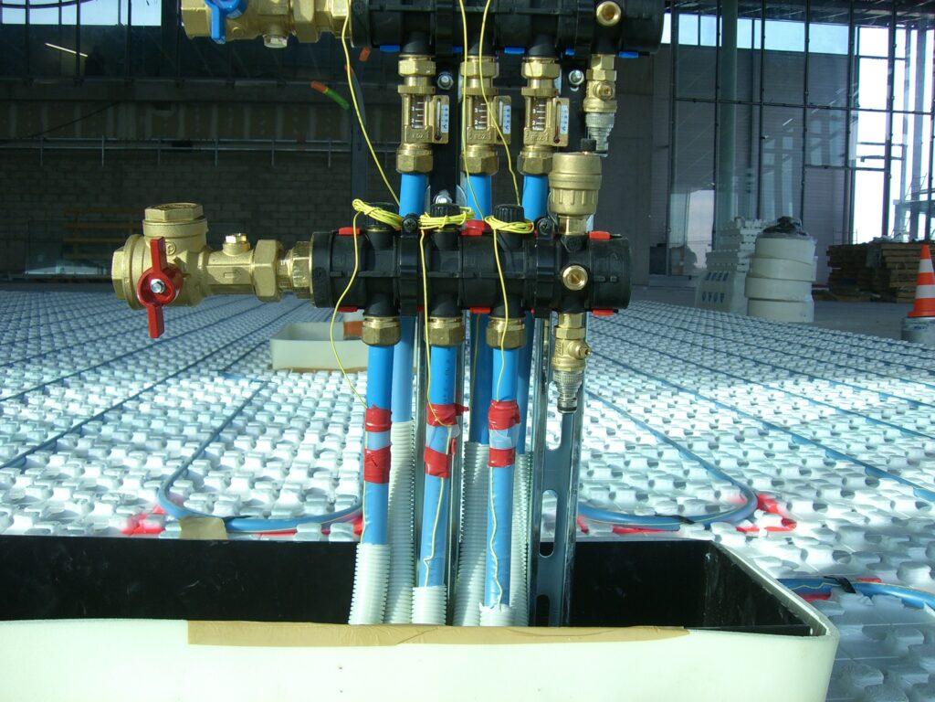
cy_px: 351
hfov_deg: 49.0
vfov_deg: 37.7
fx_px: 1026
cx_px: 468
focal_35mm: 38
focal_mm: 6.2
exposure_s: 1/250
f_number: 2.7
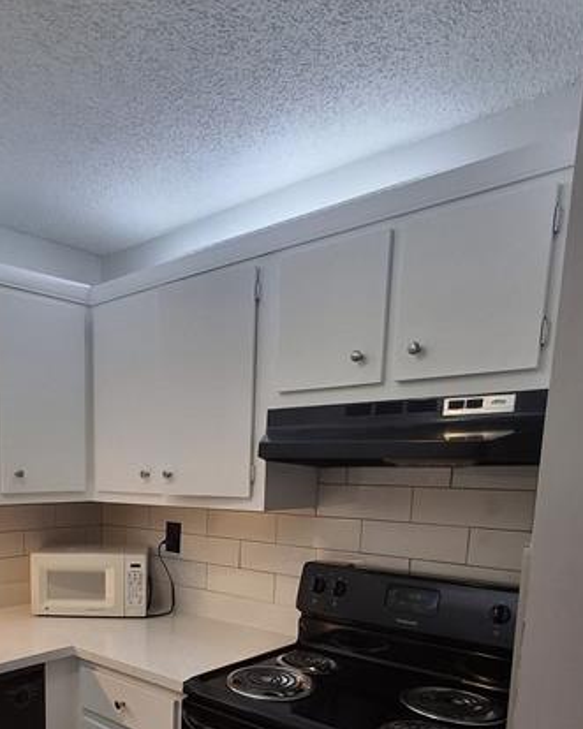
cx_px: 155
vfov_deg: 57.4
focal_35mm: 29
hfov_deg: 48.3
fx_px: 626
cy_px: 548
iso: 50
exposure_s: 1/120
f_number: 2.2
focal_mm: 1.64
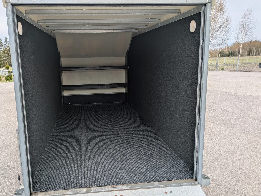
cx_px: 109
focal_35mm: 30
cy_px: 96
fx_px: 226
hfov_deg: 59.6
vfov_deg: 46.8
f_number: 1.89
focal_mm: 5.43
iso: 56
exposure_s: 1/704
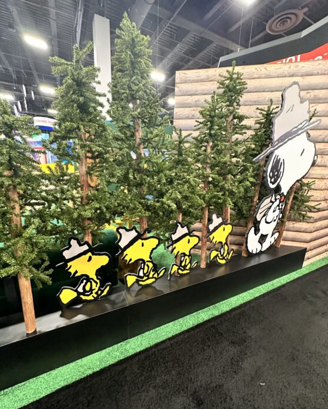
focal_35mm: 15
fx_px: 182
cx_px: 160
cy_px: 212
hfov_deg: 84.0
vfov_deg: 96.8
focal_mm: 2.22
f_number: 2.2
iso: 800
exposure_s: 1/60
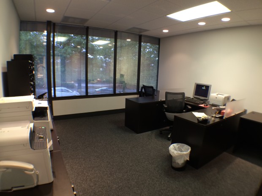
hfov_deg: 60.0
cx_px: 131
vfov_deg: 46.8
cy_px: 98
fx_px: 227
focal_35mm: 30
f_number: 2.2
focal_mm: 4.12
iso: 80
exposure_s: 1/30
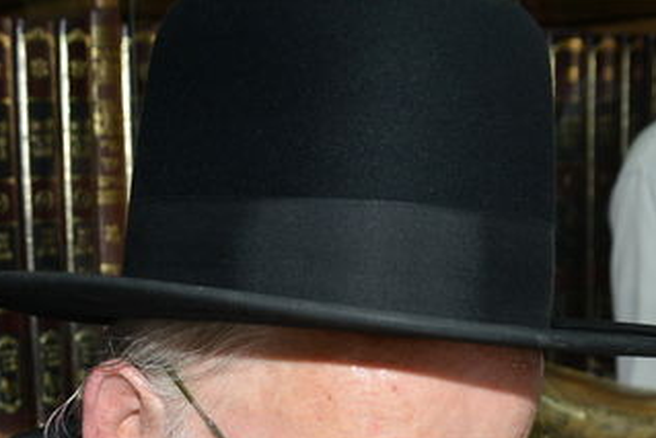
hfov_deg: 18.7
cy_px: 640
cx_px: 331
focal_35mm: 109
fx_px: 1987
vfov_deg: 12.1
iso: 500
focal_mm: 29
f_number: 5
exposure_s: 1/125
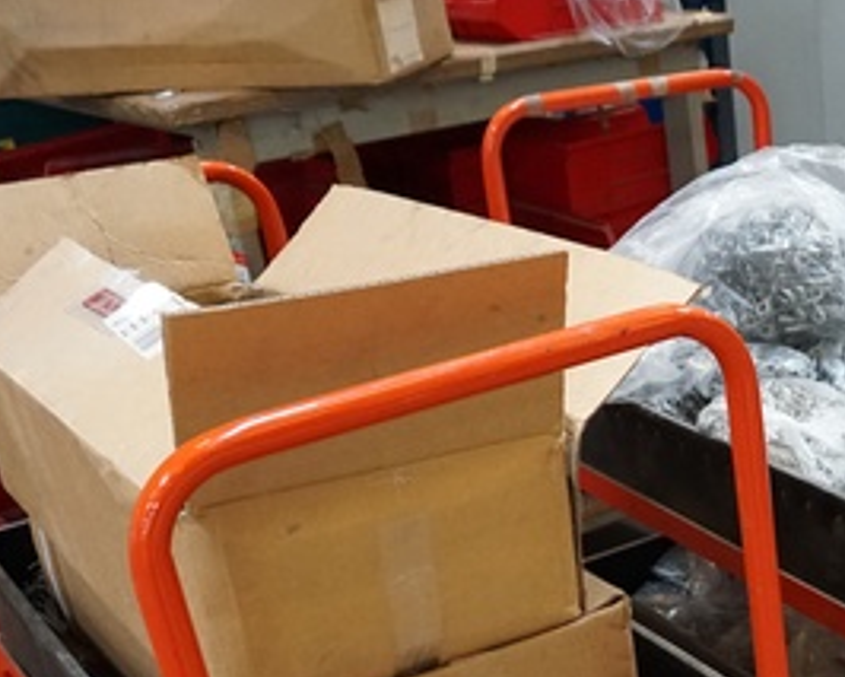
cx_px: 851
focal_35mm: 61
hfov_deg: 28.9
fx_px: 1526
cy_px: 645
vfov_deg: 24.1
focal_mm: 16
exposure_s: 1/160
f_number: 4
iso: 1600
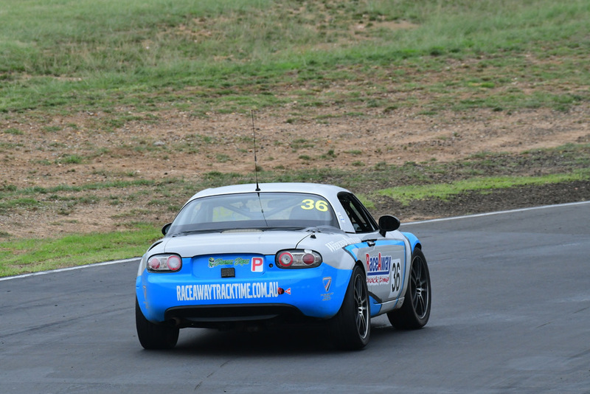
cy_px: 197
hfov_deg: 3.4
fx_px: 10082
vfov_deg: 2.2
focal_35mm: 615
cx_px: 295
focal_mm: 410
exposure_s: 1/640
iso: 1600
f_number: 10
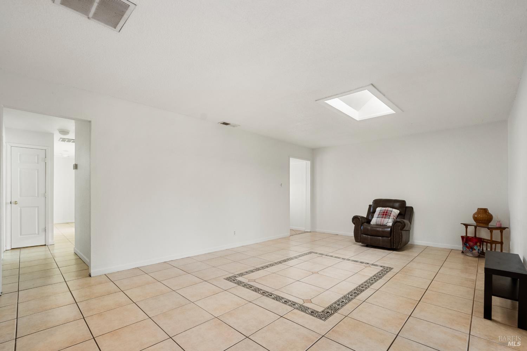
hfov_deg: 100.4
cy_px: 176
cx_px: 264
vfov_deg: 77.3
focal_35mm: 15
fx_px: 220
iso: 250
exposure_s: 1/2.5
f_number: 8
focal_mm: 10
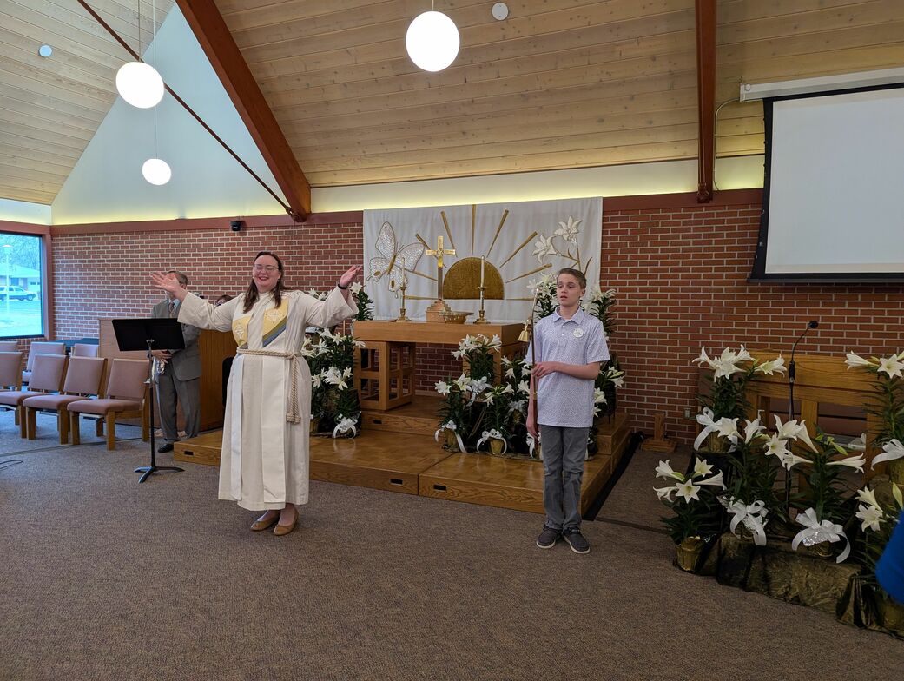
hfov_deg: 71.5
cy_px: 340
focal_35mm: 24
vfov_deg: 56.9
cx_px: 452
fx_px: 628
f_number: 1.85
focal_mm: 6.81
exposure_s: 1/40
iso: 108
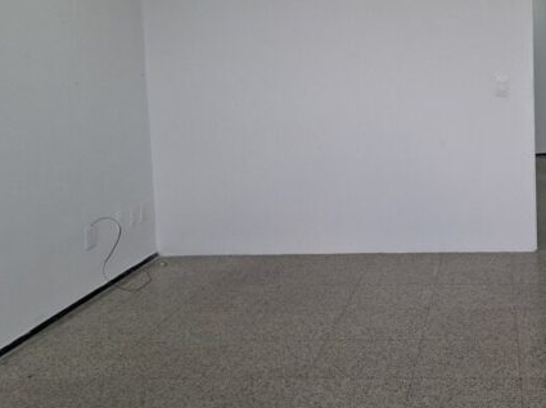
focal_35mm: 52
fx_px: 820
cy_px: 140
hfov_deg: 35.6
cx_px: 438
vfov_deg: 27.8
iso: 80
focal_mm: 5.54
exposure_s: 1/100
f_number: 1.8
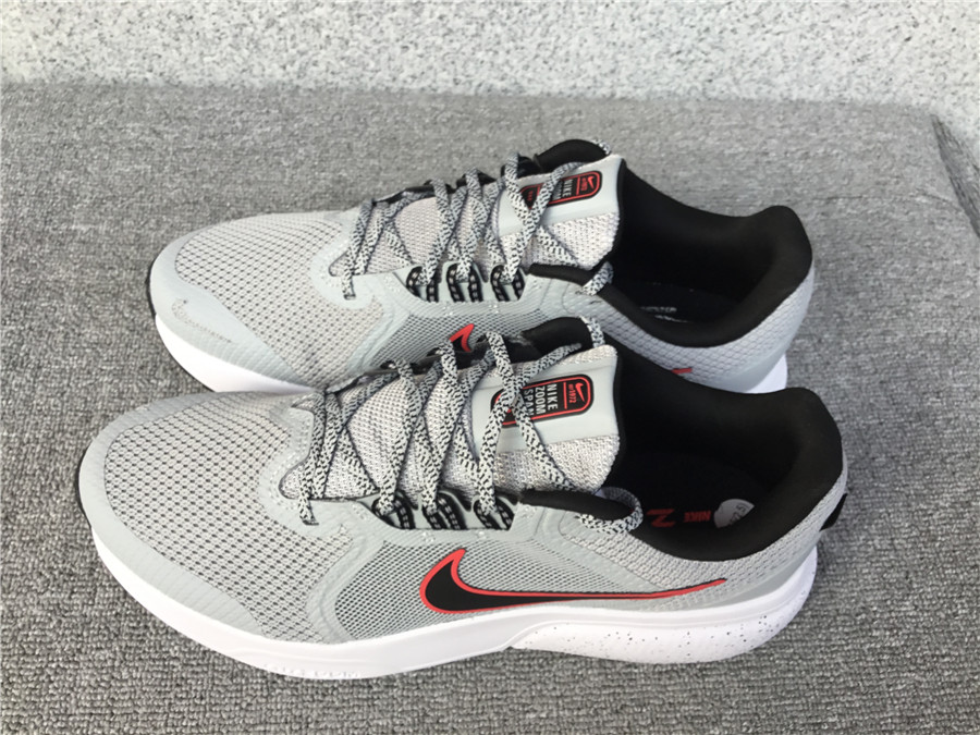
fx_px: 878
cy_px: 368
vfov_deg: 45.4
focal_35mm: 31
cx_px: 490
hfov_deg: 58.4
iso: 25
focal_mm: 3.3
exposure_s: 1/152
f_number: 2.4
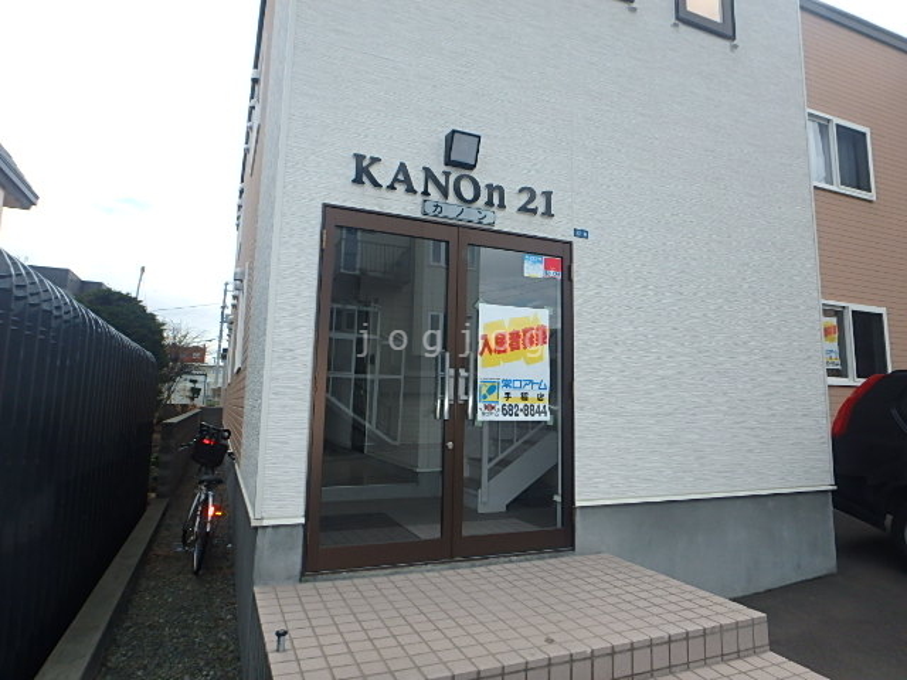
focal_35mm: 21
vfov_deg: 63.4
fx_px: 550
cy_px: 340
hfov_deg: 79.0
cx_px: 454
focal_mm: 3.7
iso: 125
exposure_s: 1/800
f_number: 3.5
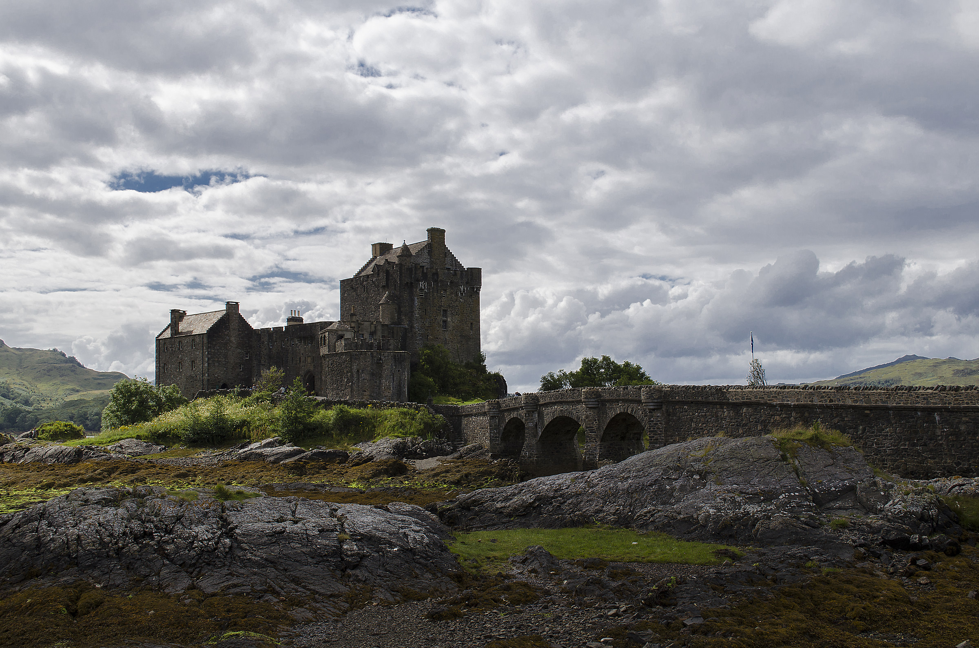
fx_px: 1058
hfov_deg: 49.6
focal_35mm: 39
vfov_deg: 34.1
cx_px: 490
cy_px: 324
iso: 100
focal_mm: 26
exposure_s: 1/250
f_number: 8
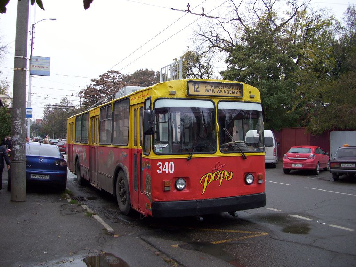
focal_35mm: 34
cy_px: 134
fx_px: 350
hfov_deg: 54.0
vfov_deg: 41.8
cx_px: 178
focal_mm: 5.7
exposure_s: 1/100
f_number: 2.9
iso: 80
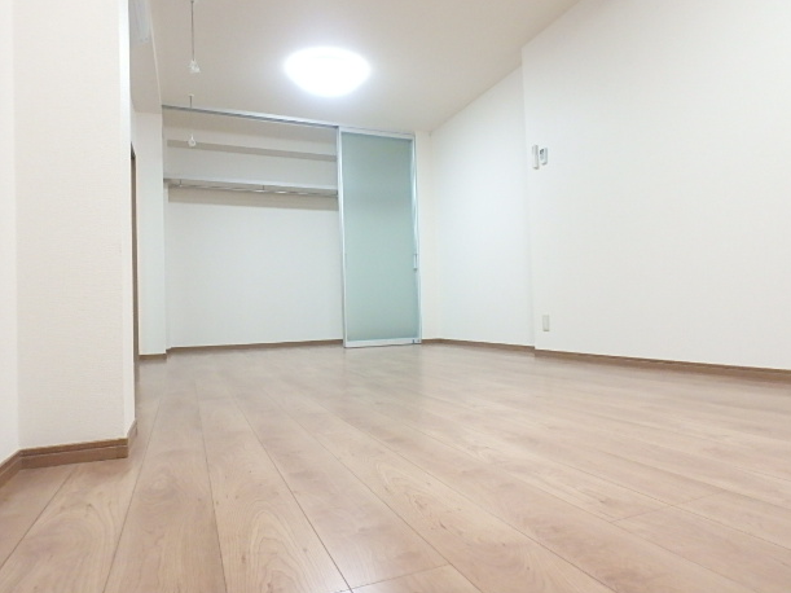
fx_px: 503
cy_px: 307
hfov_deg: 76.4
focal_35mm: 22
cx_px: 412
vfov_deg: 61.1
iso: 800
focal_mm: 3.7
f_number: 3.5
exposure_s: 1/25
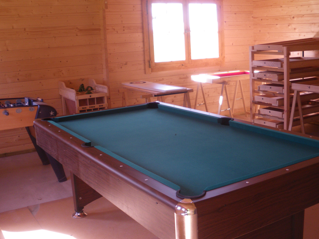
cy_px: 128
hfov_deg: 42.9
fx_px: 405
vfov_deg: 32.9
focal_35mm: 44
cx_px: 173
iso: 125
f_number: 3.5
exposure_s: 1/50
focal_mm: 6.3
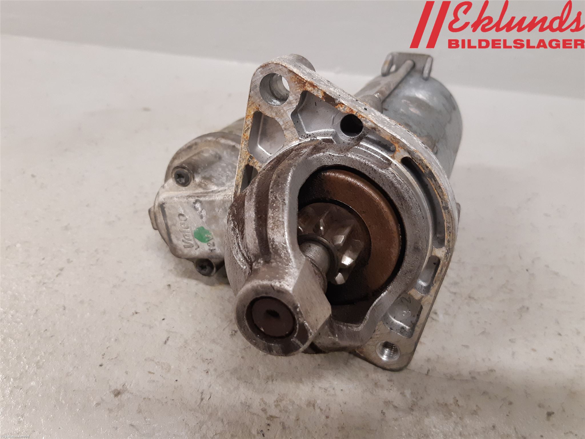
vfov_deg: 53.1
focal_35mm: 26
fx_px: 439
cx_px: 292
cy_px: 220
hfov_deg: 67.3
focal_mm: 3.93
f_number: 1.7
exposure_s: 1/50
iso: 250
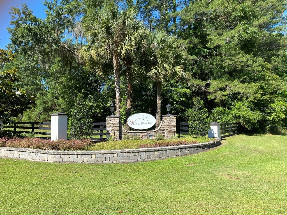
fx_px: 216
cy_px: 108
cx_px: 144
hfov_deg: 67.3
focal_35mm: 26
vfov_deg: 53.1
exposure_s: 1/1300
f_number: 1.8
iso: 32
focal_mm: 4.25
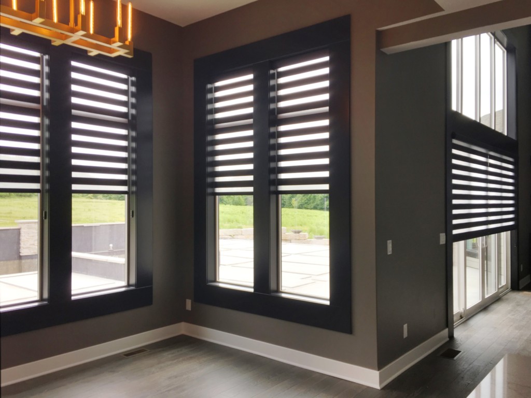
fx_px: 445
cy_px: 199
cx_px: 266
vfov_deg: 48.2
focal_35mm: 29
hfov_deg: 61.7
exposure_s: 1/156
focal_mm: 4.15
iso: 25
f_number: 2.2
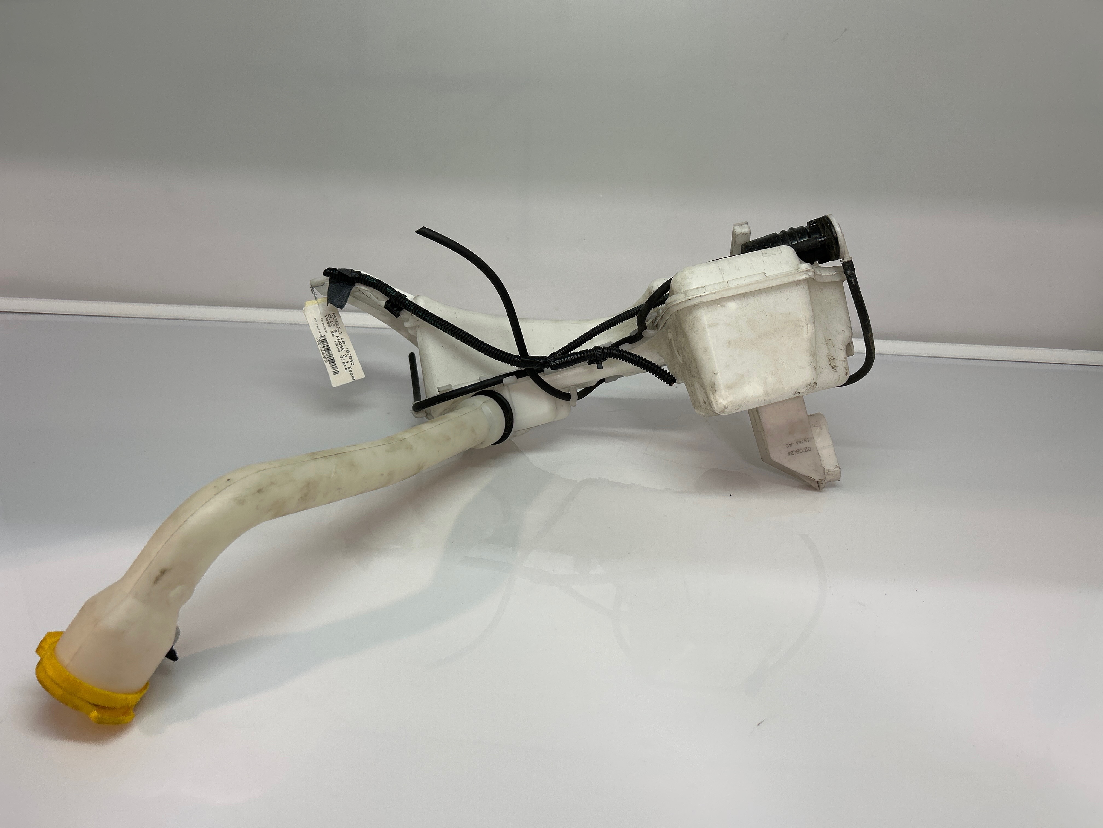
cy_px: 414
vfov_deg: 53.1
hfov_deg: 67.3
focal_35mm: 26
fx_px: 828
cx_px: 552
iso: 40
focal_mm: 5.7
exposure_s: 1/100
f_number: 1.5
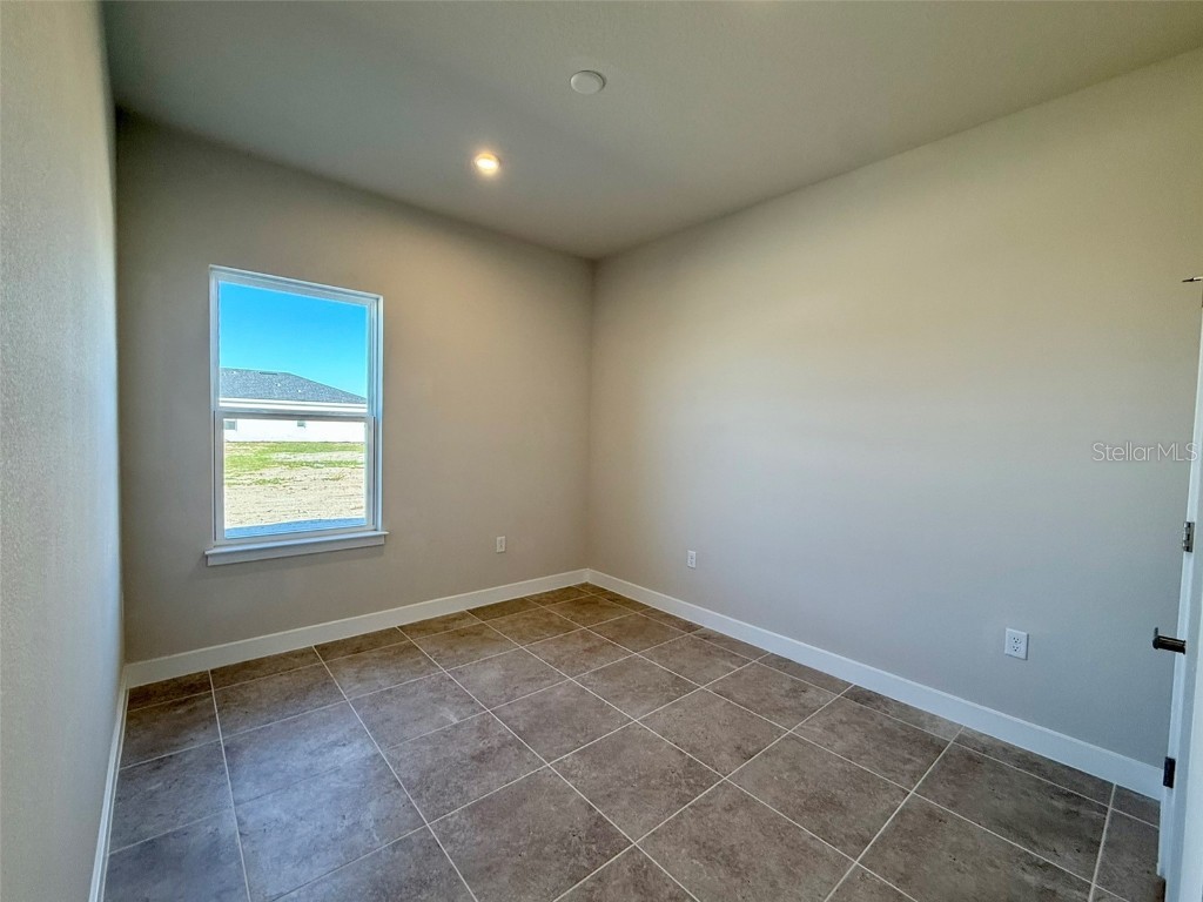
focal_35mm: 14
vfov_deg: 85.7
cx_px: 602
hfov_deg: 102.1
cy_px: 451
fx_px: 487
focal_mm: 2.22
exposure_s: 1/120
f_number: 2.2
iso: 125
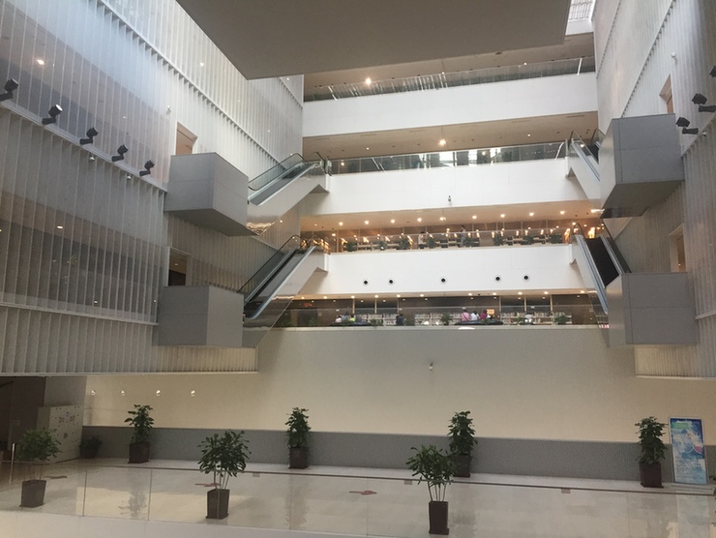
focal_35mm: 29
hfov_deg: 61.6
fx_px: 600
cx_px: 358
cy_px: 269
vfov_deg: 48.3
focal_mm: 4.15
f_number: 2.2
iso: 125
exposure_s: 1/33
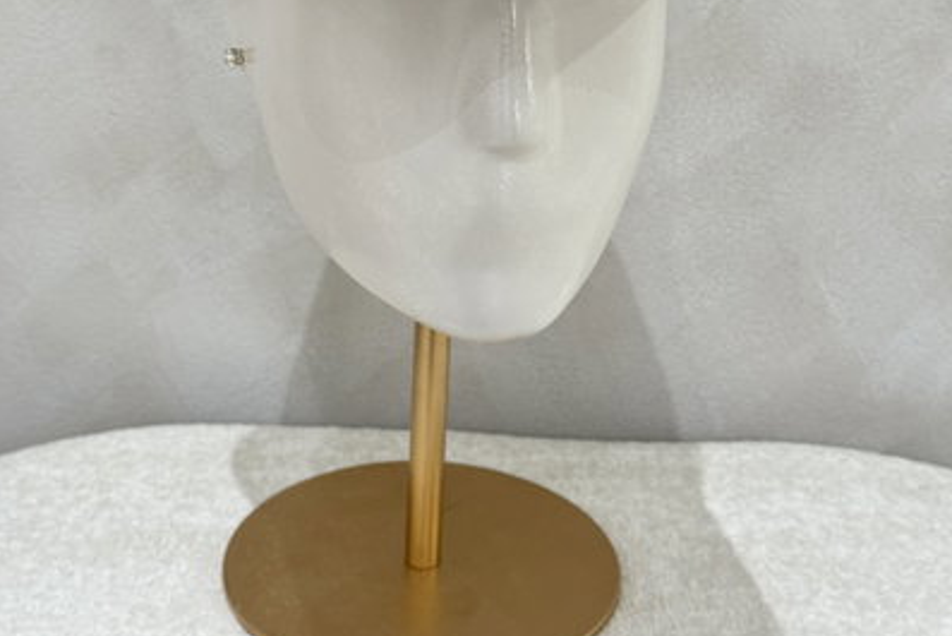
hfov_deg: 30.1
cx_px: 477
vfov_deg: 20.0
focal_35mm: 67
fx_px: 1772
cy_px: 83
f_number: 1.78
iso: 100
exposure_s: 1/50
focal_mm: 6.76
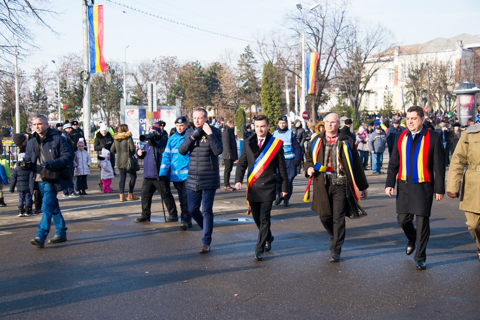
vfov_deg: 23.4
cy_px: 160
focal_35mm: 58
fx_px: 774
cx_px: 240
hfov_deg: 34.5
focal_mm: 58
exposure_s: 1/160
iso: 100
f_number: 6.3
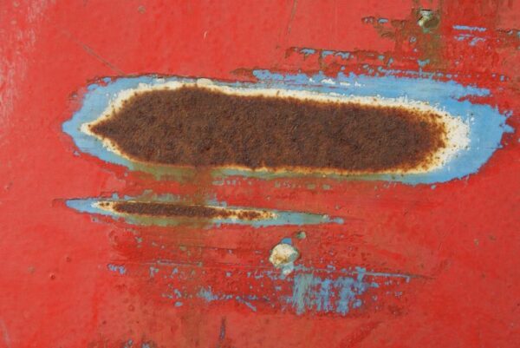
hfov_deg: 19.4
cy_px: 174
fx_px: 1518
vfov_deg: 13.1
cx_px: 260
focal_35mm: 105
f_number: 11
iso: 100
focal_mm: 70
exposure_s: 1/160
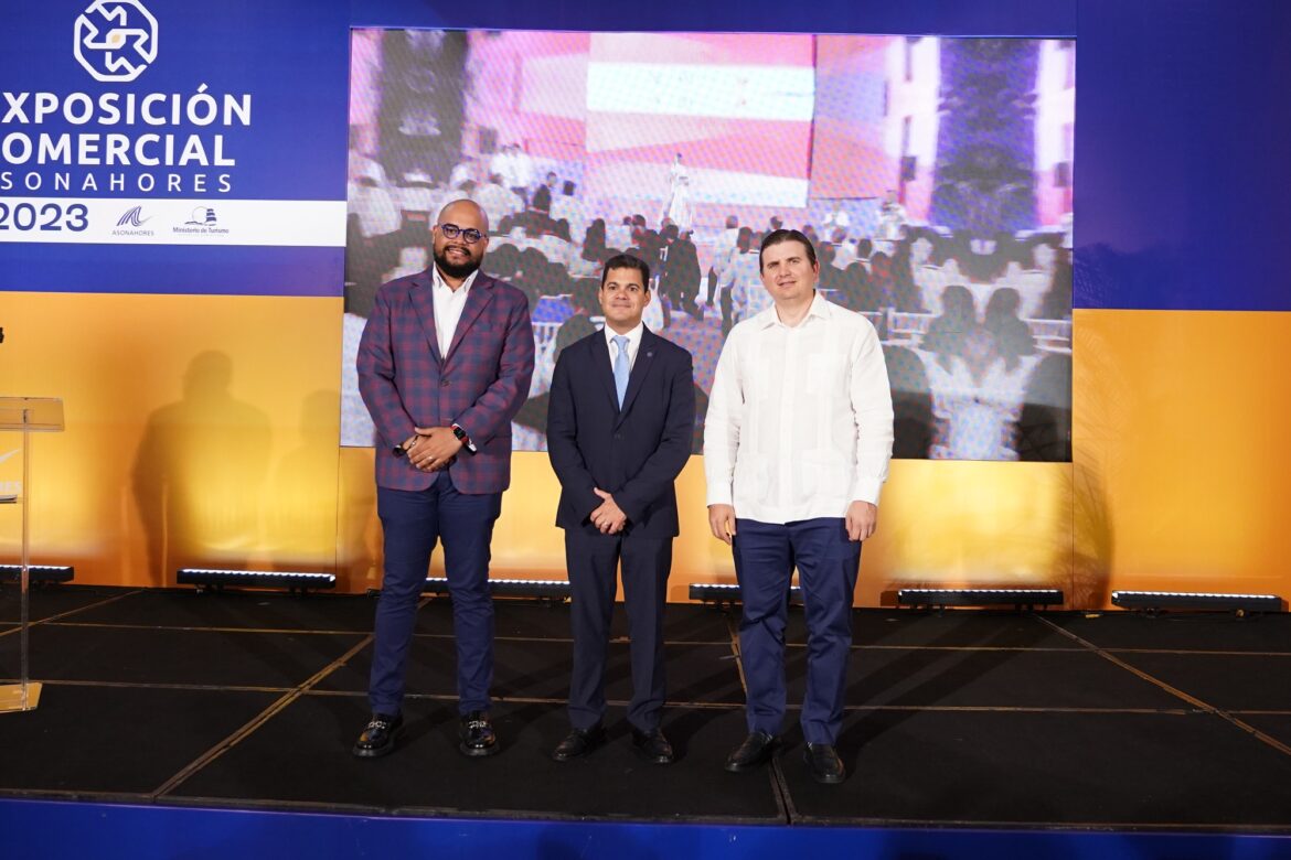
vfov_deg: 46.4
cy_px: 430
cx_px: 646
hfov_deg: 65.5
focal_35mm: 28
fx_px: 1004
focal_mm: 19
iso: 2000
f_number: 2.8
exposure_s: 1/125
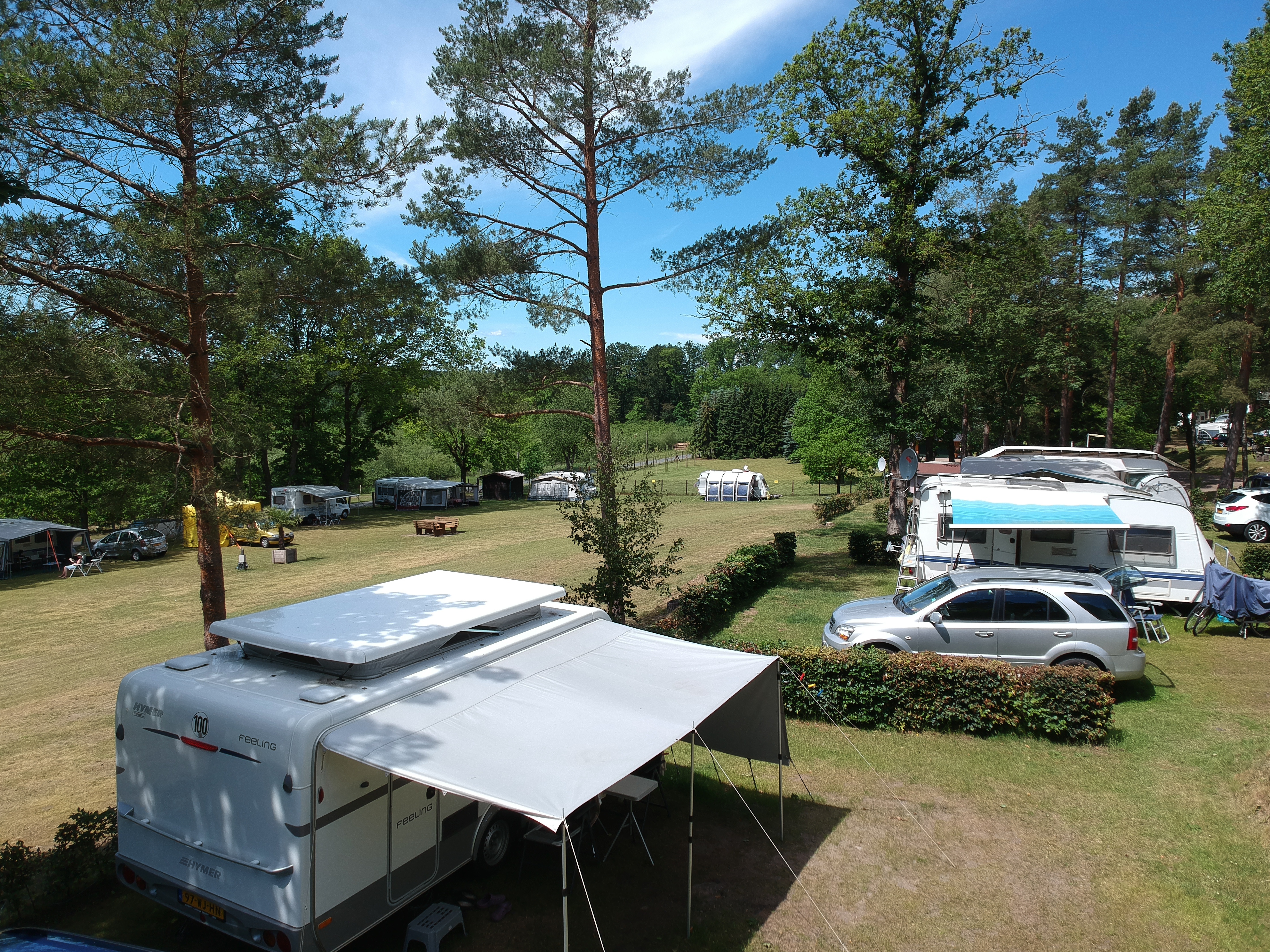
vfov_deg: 54.9
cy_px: 476
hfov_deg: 69.4
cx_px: 635
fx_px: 917
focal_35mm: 25
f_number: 2.6
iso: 100
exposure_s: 1/800
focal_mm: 4.49
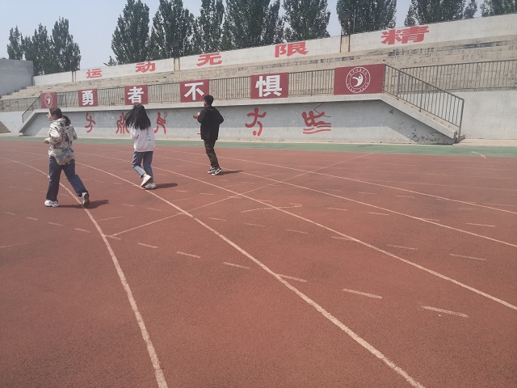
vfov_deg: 51.4
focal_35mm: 27
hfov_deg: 65.3
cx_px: 258
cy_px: 194
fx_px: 403
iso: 50
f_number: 1.8
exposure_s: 1/1517
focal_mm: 3.95
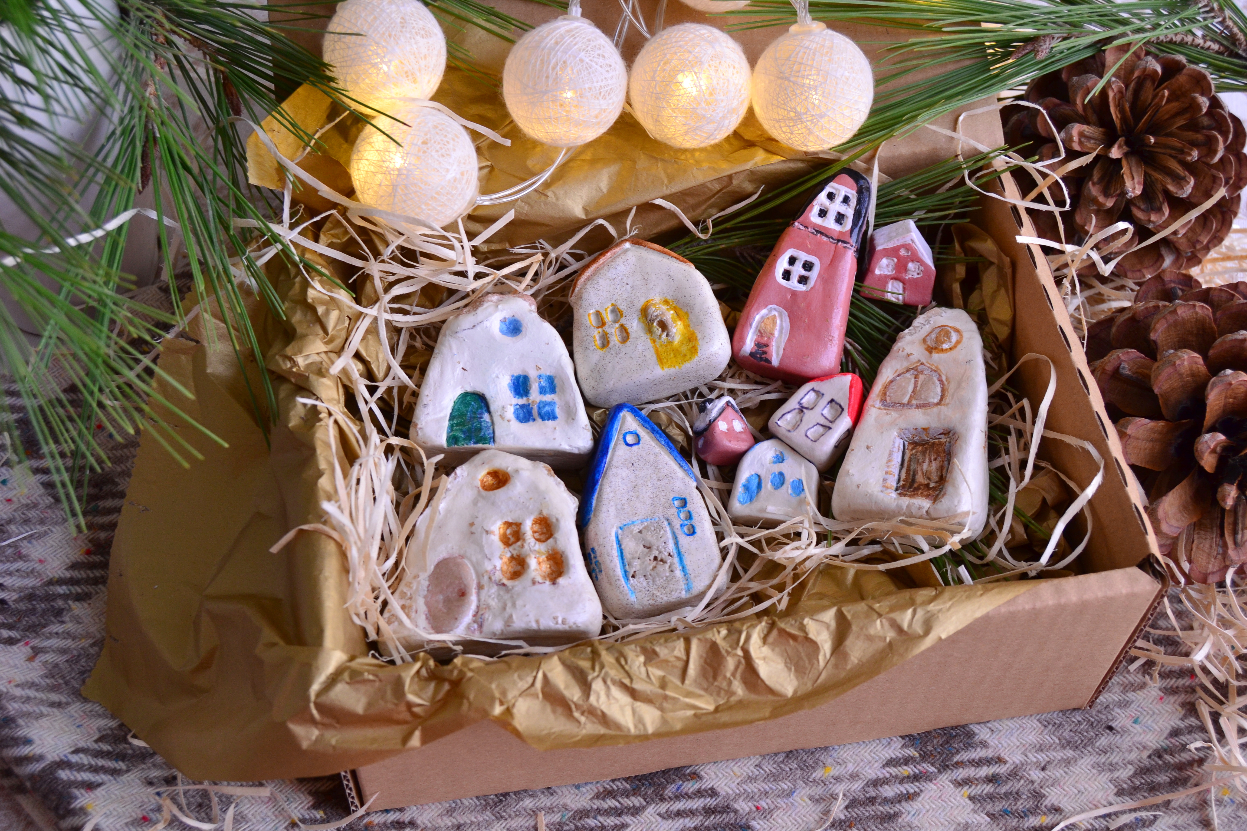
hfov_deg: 42.3
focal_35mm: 46
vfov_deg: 28.9
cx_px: 624
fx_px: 1611
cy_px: 416
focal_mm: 31
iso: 400
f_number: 7.1
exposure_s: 1/50
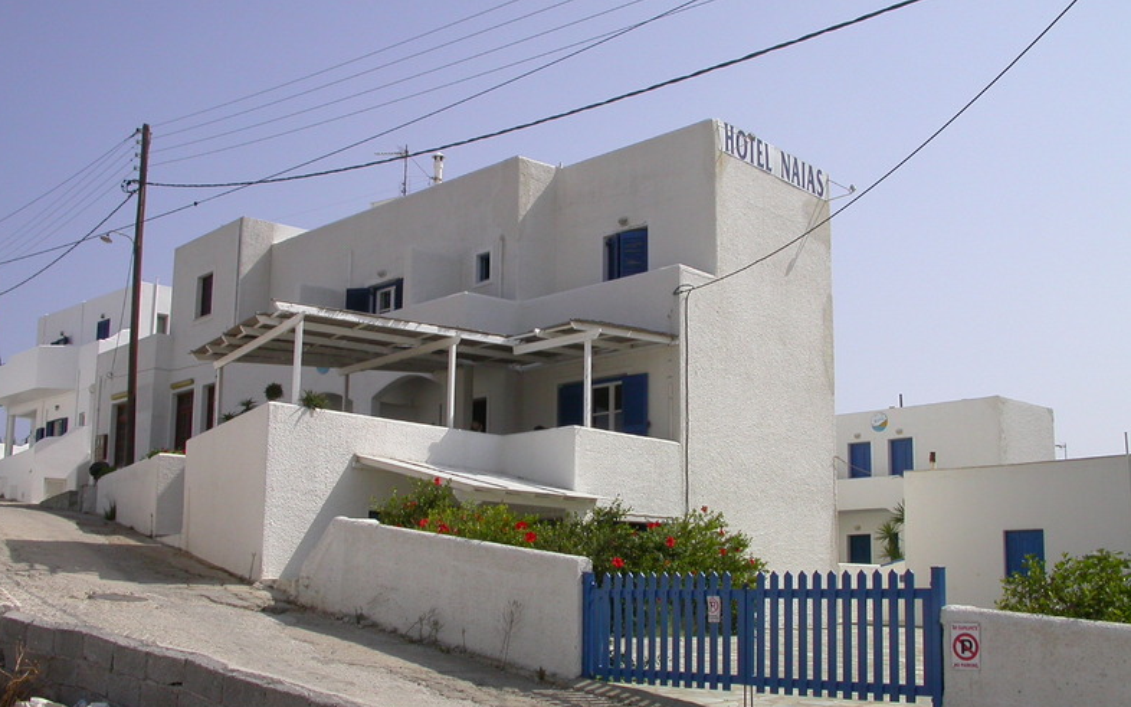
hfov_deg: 48.2
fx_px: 1264
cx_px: 558
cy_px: 384
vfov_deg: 31.2
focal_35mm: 41
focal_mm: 7.85
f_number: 7.5
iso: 100
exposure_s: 1/658
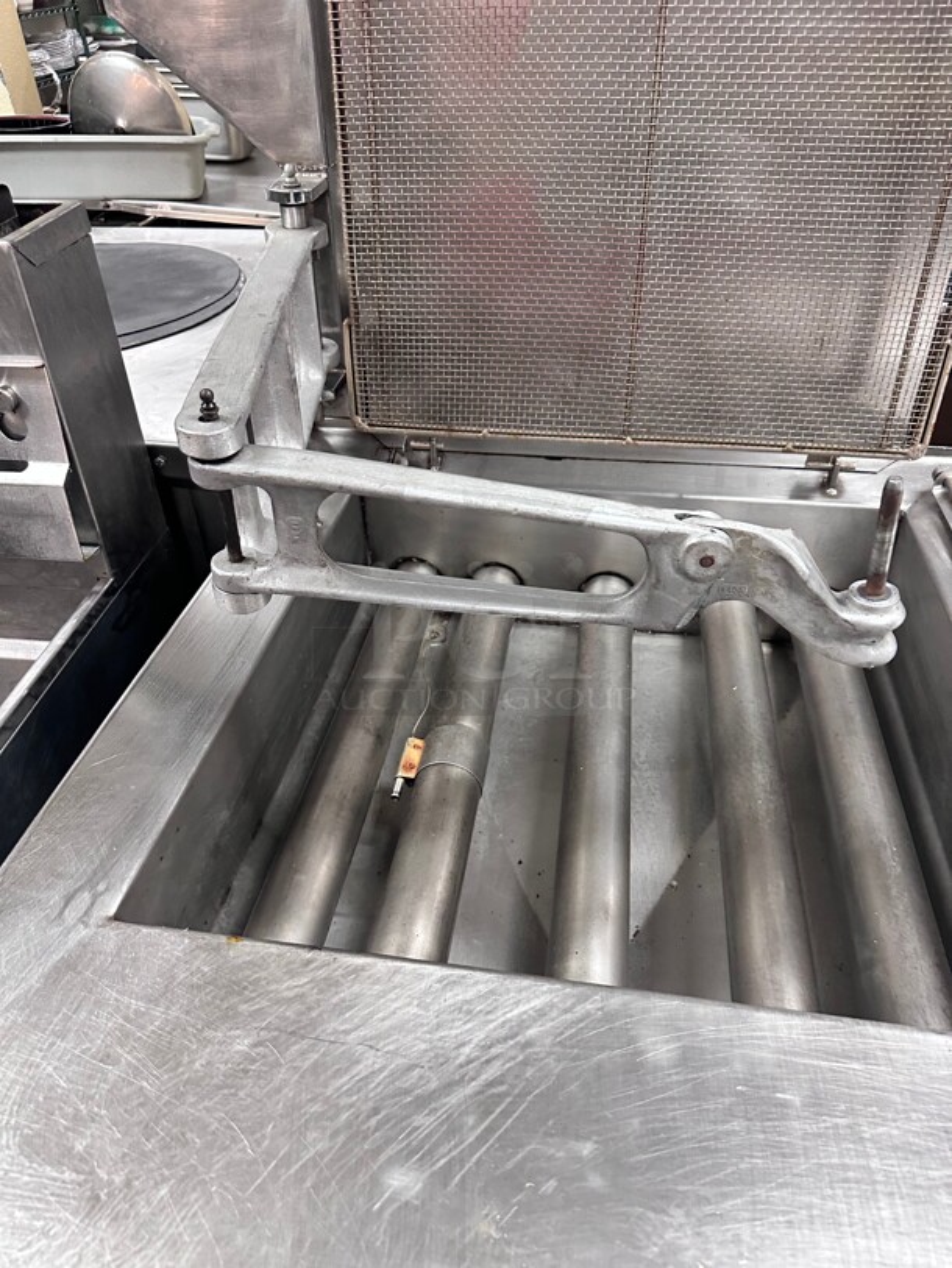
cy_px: 634
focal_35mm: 24
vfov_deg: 71.6
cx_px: 476
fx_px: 880
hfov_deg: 56.8
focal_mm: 6.86
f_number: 1.78
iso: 320
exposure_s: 1/60
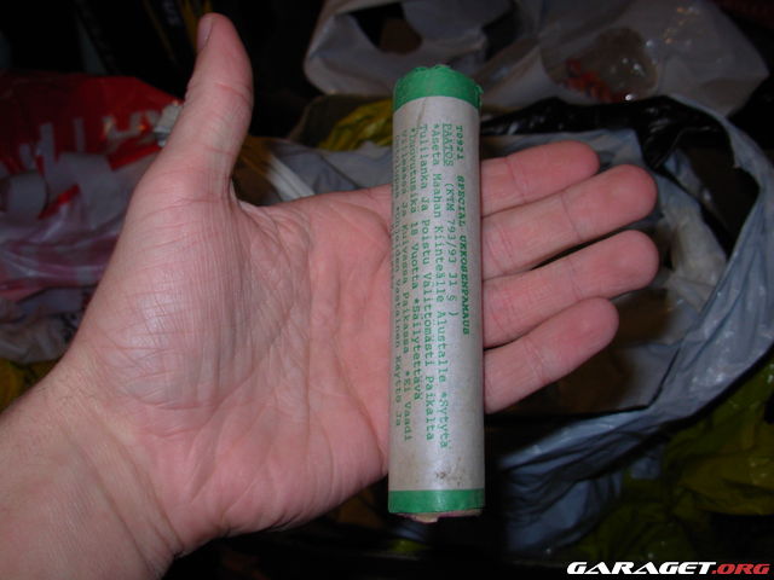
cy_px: 290
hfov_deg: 49.0
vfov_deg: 37.7
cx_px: 387
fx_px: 850
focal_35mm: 38
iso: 50
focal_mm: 6.3
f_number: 2.9
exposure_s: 1/32
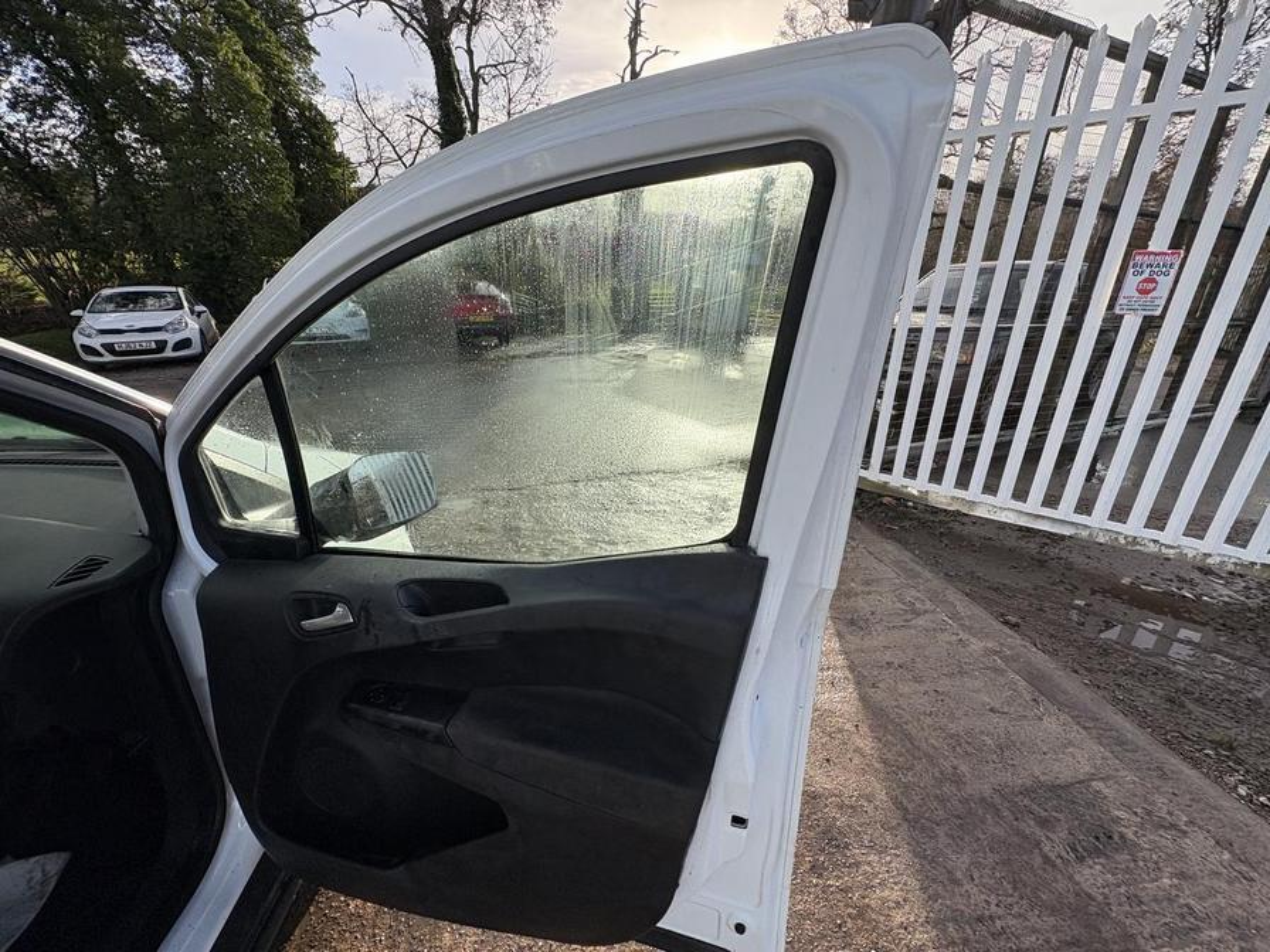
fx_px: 514
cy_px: 476
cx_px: 635
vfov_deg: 85.7
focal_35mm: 14
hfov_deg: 102.1
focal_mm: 2.22
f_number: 2.2
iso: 40
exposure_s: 1/868
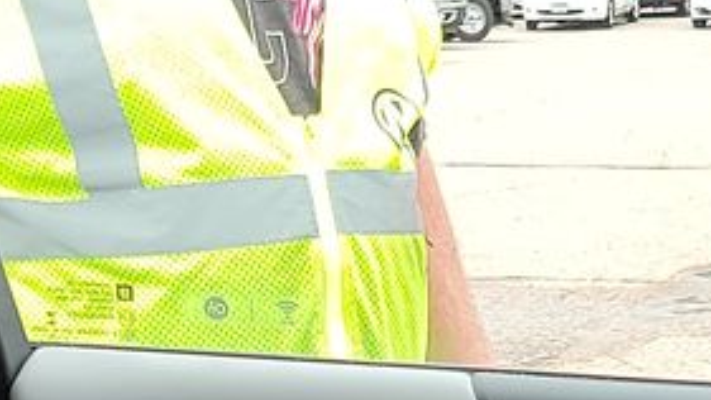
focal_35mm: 149
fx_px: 2809
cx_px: 628
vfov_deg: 6.9
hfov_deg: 14.3
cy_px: 1385
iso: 70
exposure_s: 1/119
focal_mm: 6.7
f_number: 1.8
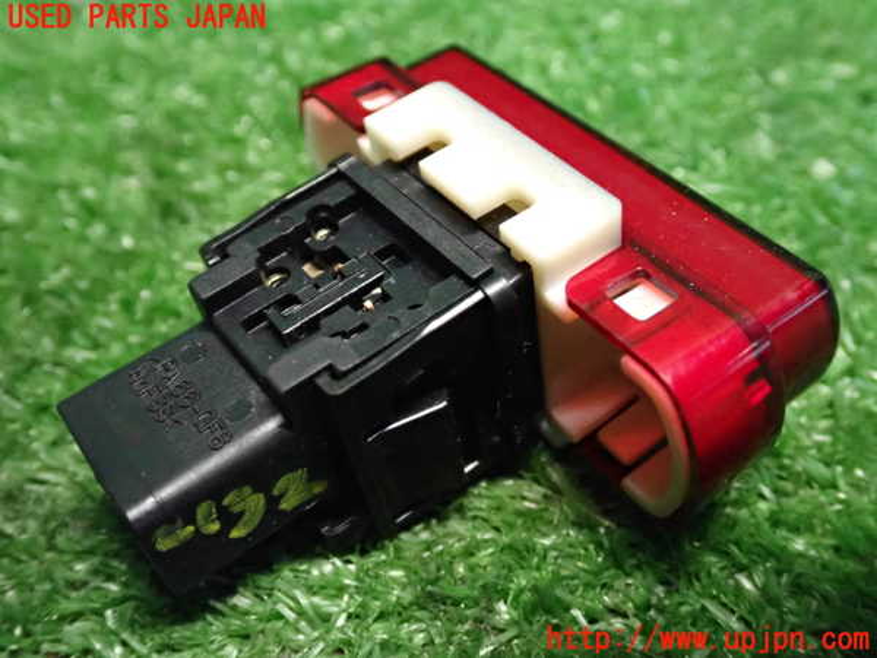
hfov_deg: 49.0
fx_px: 963
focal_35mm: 38
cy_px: 329
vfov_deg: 37.7
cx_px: 438
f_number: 2.7
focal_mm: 6.83
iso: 3200
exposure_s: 1/100
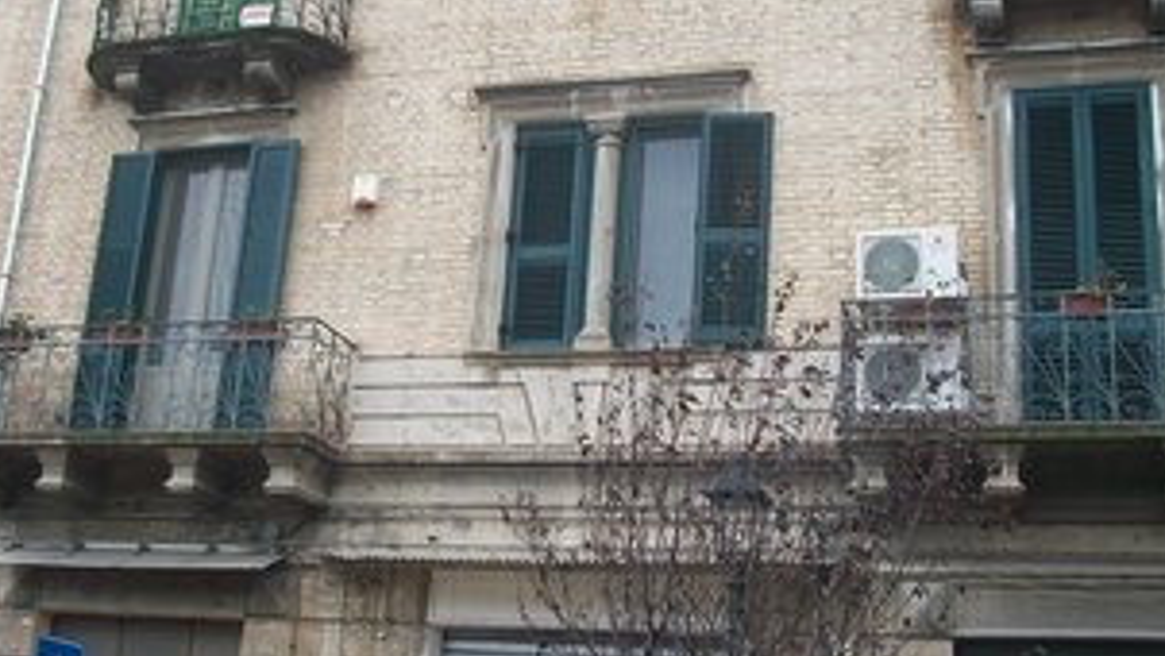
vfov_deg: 23.1
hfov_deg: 39.8
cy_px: 309
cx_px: 552
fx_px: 1607
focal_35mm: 52
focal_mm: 5.7
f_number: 2.9
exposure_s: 1/100
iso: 80
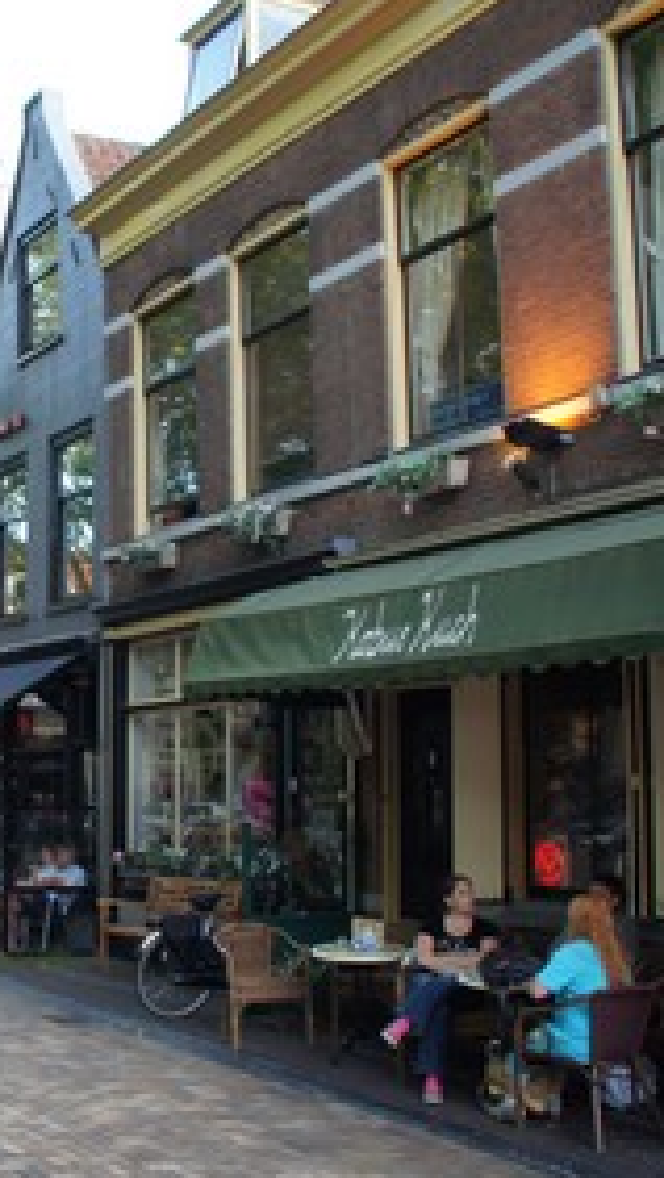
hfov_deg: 24.3
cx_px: -67
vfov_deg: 44.5
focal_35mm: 46
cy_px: 629
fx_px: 1437
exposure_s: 1/40
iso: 100
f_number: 4
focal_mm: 18
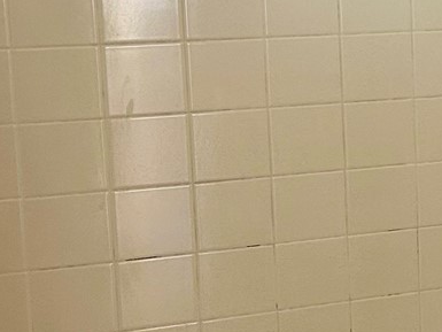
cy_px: 62
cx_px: 862
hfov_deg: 15.1
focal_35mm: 108
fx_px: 1379
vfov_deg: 13.6
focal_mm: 5.7
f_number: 1.5
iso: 80
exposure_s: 1/121
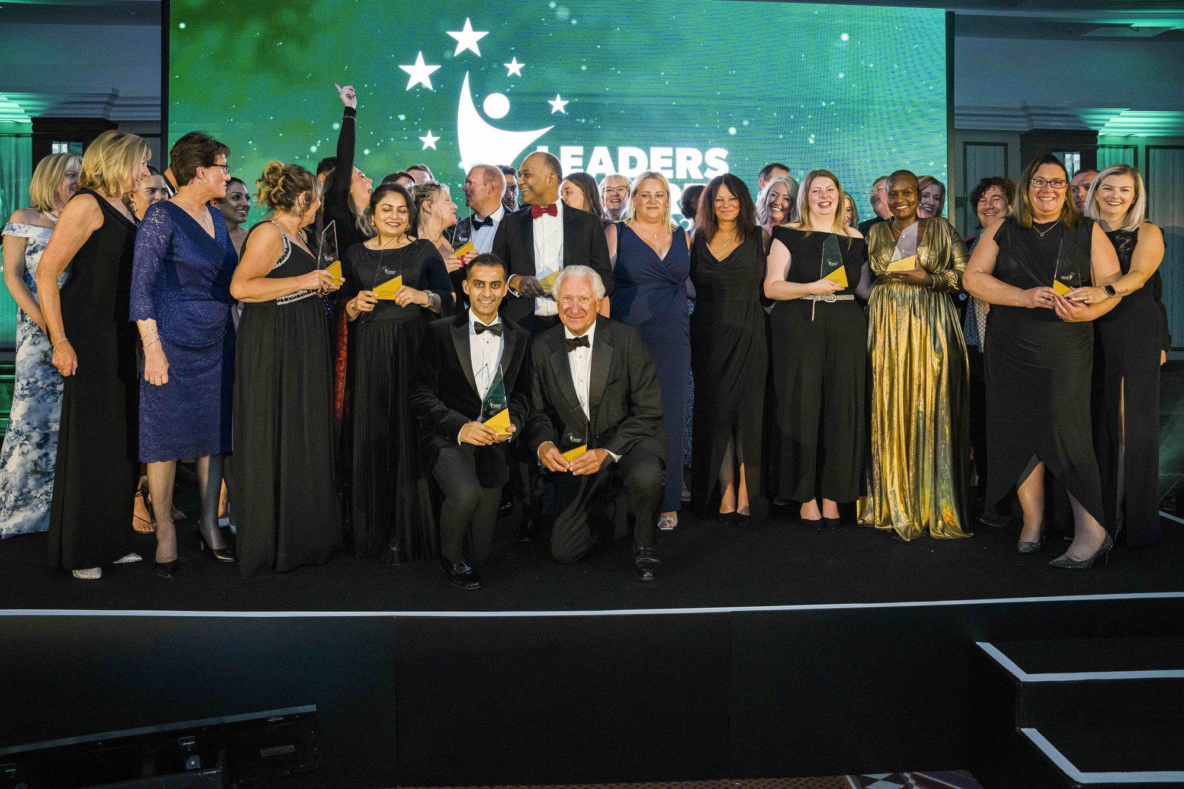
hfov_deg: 73.7
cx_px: 592
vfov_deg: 53.1
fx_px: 789
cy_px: 394
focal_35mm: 24
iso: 4000
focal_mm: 24
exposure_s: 1/200
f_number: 4.5
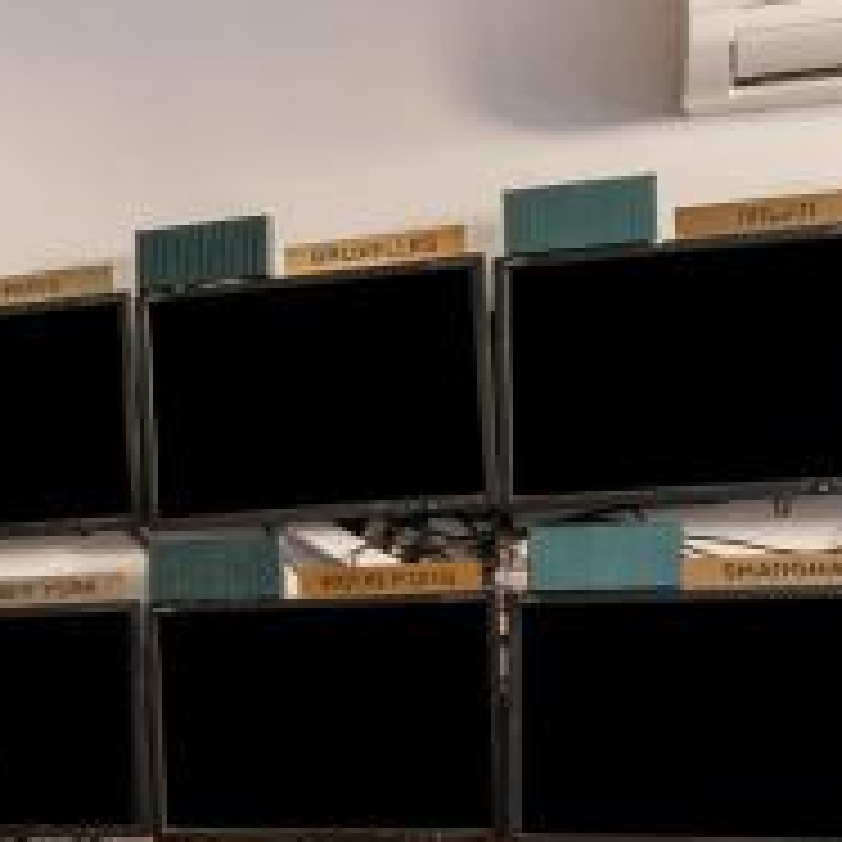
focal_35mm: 99
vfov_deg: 17.3
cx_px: -1468
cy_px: 756
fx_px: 2724
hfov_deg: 12.0
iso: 800
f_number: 11
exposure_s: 1/20
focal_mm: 17
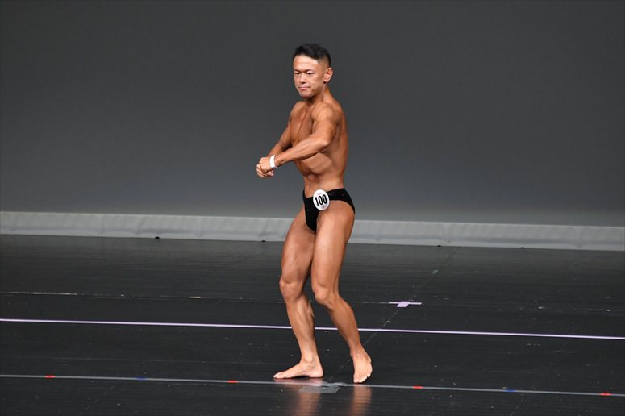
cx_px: 312
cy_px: 208
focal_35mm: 375
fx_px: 6507
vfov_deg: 3.7
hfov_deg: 5.5
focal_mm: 250
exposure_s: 1/400
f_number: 5.6
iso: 4000
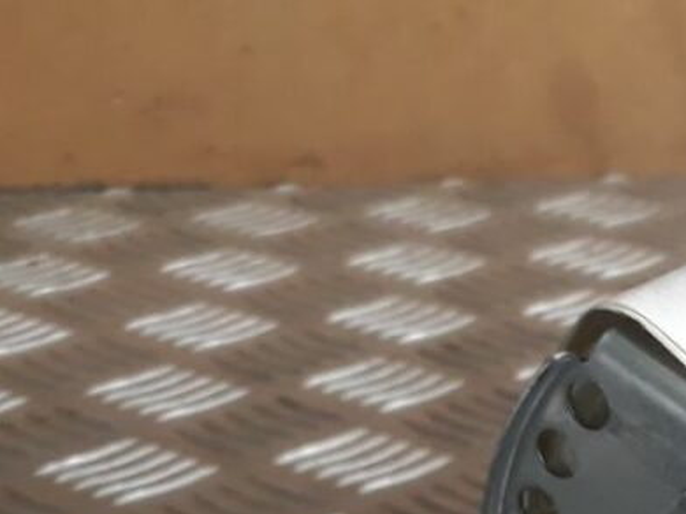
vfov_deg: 13.8
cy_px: 894
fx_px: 1921
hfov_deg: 18.0
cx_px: 1033
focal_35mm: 97
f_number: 1.9
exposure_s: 1/33
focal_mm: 3.6
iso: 160
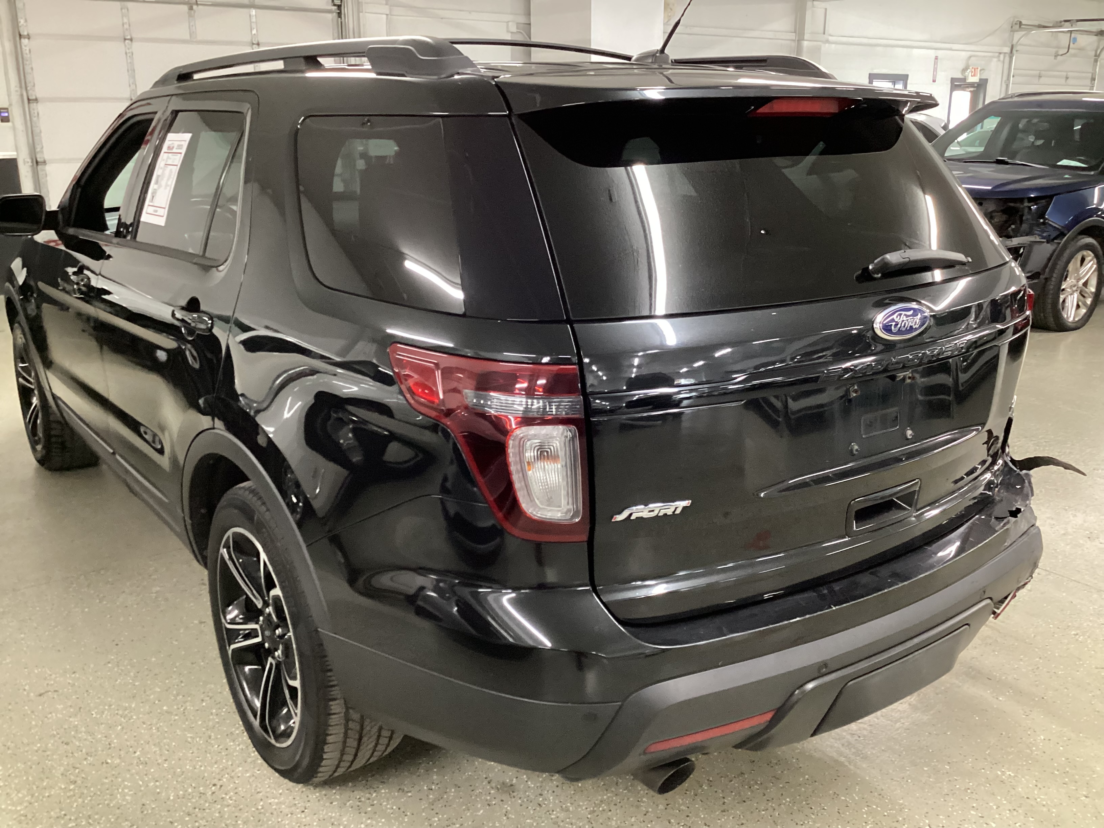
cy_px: 414
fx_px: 989
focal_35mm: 31
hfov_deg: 58.4
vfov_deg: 45.4
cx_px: 552
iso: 320
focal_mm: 3.3
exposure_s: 1/33
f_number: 2.4
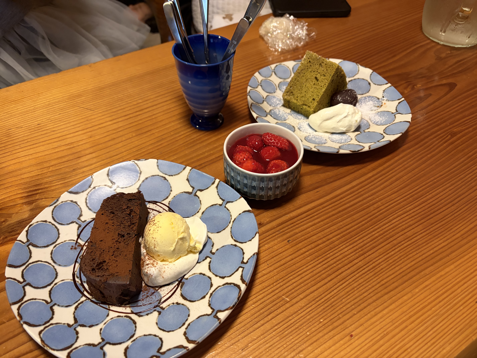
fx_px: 358
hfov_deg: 67.3
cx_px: 238
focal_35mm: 26
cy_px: 179
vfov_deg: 53.1
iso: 400
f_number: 1.6
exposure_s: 1/40
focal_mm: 5.96
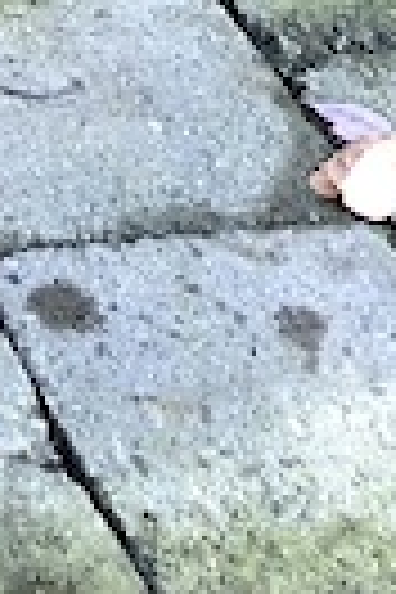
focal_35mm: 177
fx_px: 2920
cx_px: -742
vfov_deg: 9.2
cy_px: -1197
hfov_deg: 7.0
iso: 32
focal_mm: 3.99
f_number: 1.8
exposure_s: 1/30
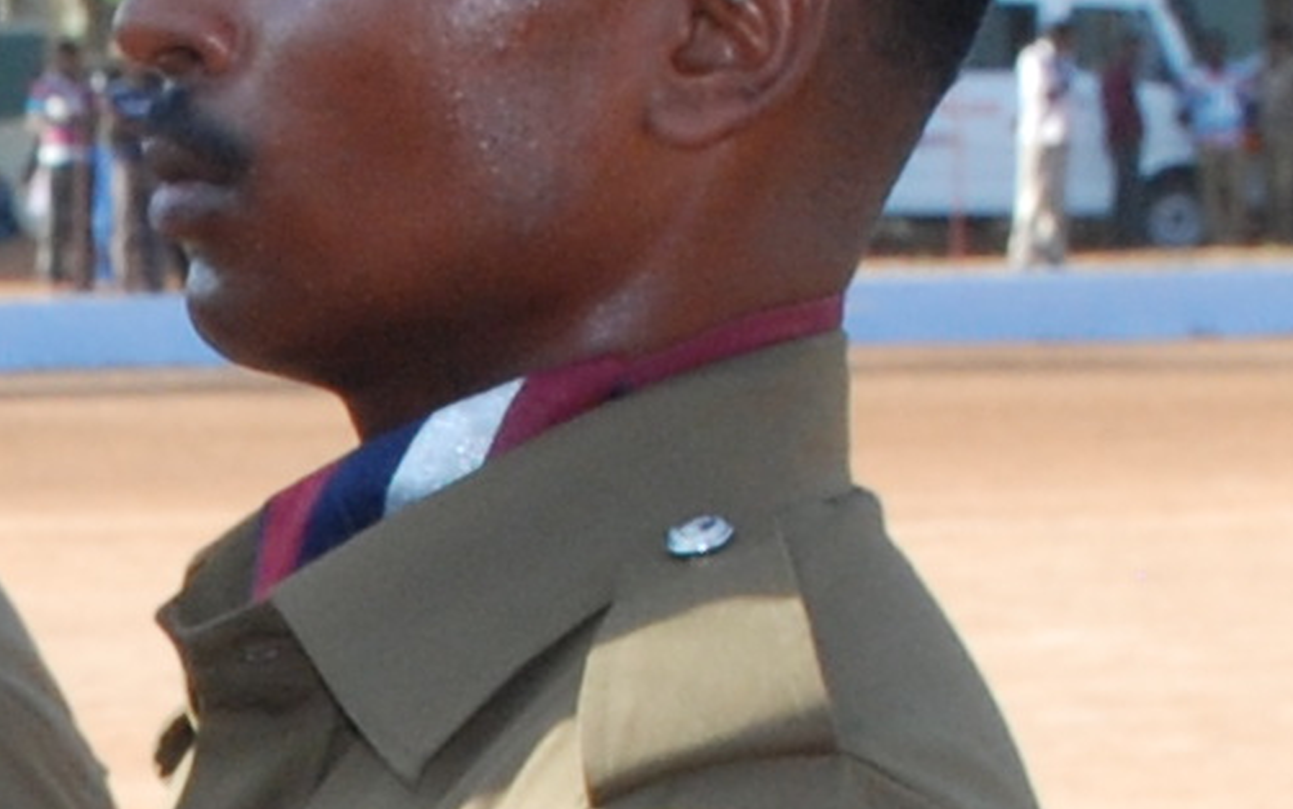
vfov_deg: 3.5
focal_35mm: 378
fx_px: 13323
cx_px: -461
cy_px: 1350
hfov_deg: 5.5
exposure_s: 1/100
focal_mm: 32
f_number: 9
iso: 320
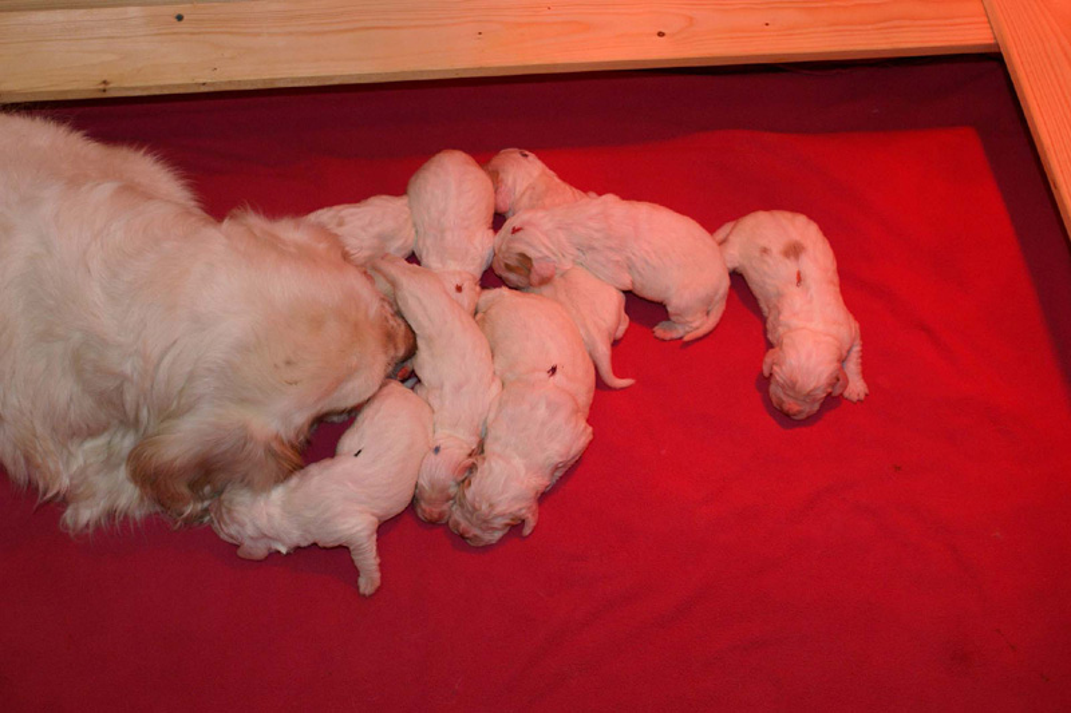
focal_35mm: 52
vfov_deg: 25.7
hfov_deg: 37.9
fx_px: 1561
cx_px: 536
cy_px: 356
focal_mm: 35
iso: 400
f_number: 5.6
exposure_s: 1/60
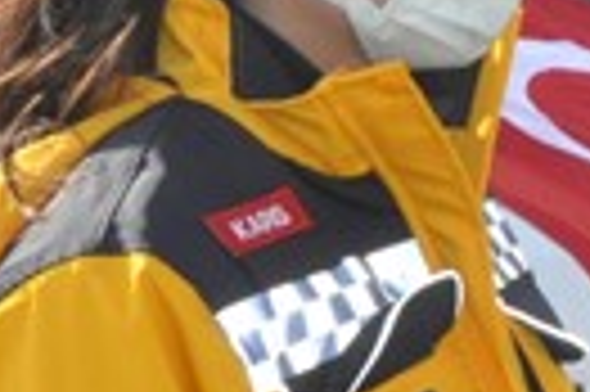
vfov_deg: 7.0
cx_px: 865
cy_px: -68
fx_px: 3175
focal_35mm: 194
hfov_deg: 10.3
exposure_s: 1/200
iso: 1600
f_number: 25
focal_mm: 26
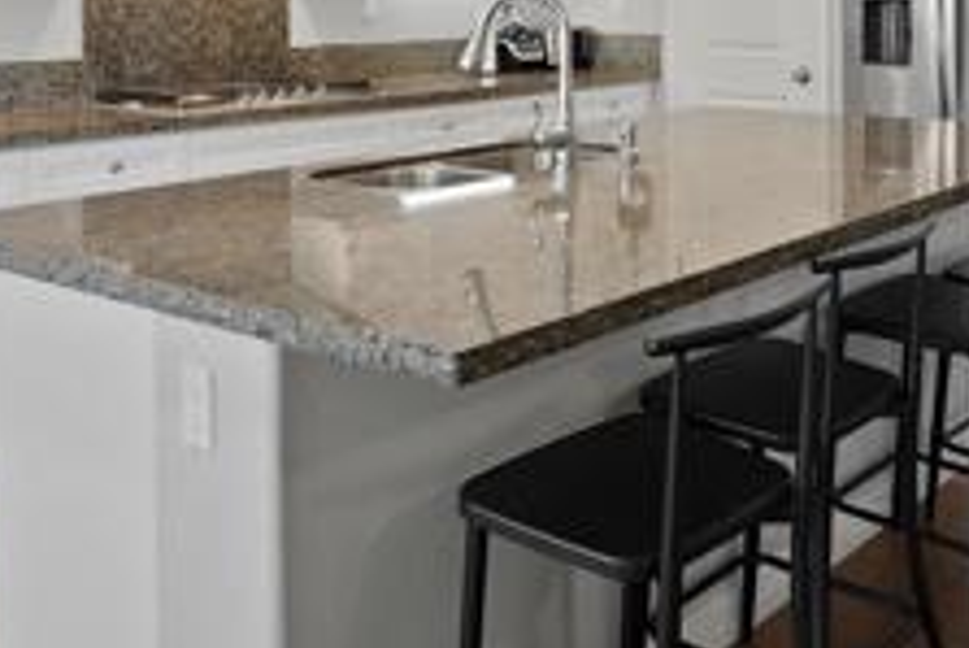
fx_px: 1239
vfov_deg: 27.4
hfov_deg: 40.9
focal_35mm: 46
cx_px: 778
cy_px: -15
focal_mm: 16
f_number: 4.5
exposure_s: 1/15
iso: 640
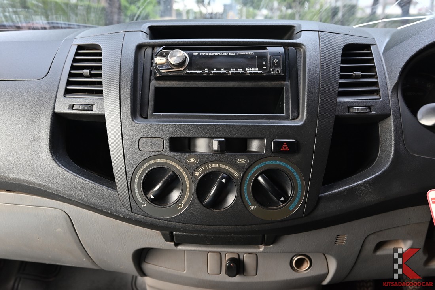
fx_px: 332
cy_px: 145
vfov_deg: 47.2
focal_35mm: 28
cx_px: 218
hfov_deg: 66.4
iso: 800
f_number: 5.6
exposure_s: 1/90
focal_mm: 27.5
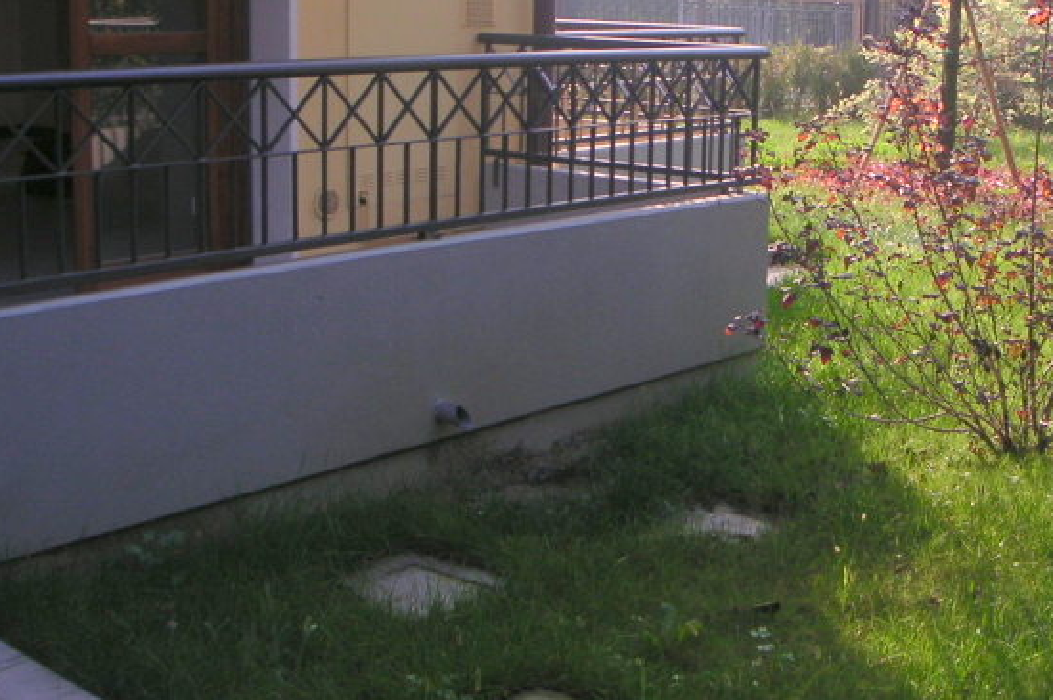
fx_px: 1637
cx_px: 726
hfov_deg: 35.2
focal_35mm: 56
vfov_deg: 24.1
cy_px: 235
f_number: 2.8
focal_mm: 5.7
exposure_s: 1/250
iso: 50
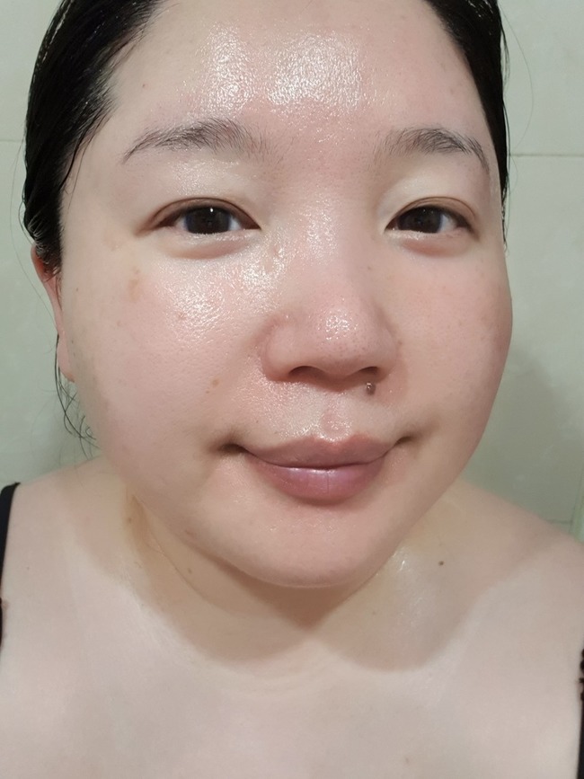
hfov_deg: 45.4
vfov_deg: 58.4
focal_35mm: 31
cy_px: 390
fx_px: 697
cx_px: 292
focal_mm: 2.92
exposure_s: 1/40
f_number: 1.7
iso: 160
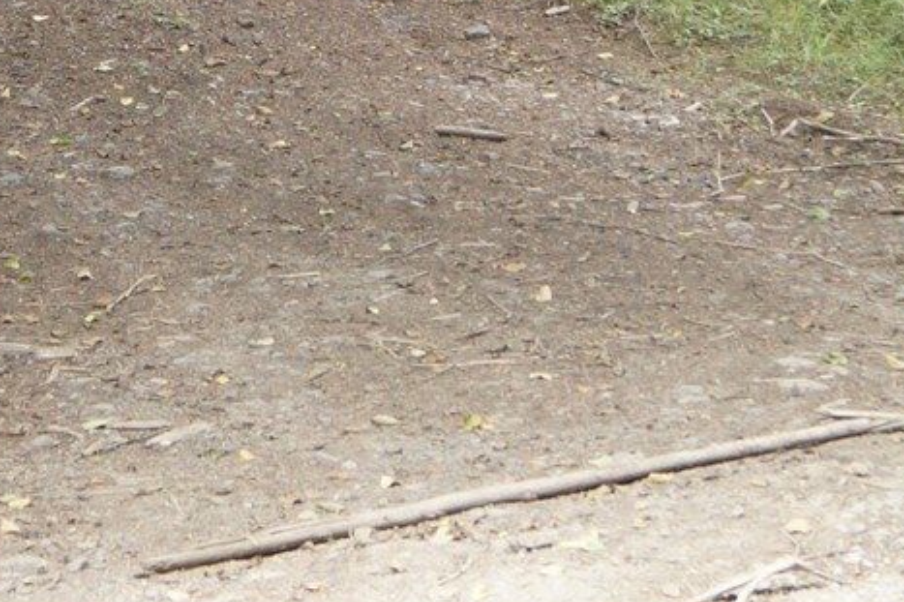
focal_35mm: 191
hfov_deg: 10.7
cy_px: -204
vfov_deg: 7.1
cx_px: 66
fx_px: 4790
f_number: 5
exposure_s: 1/60
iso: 800
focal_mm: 35
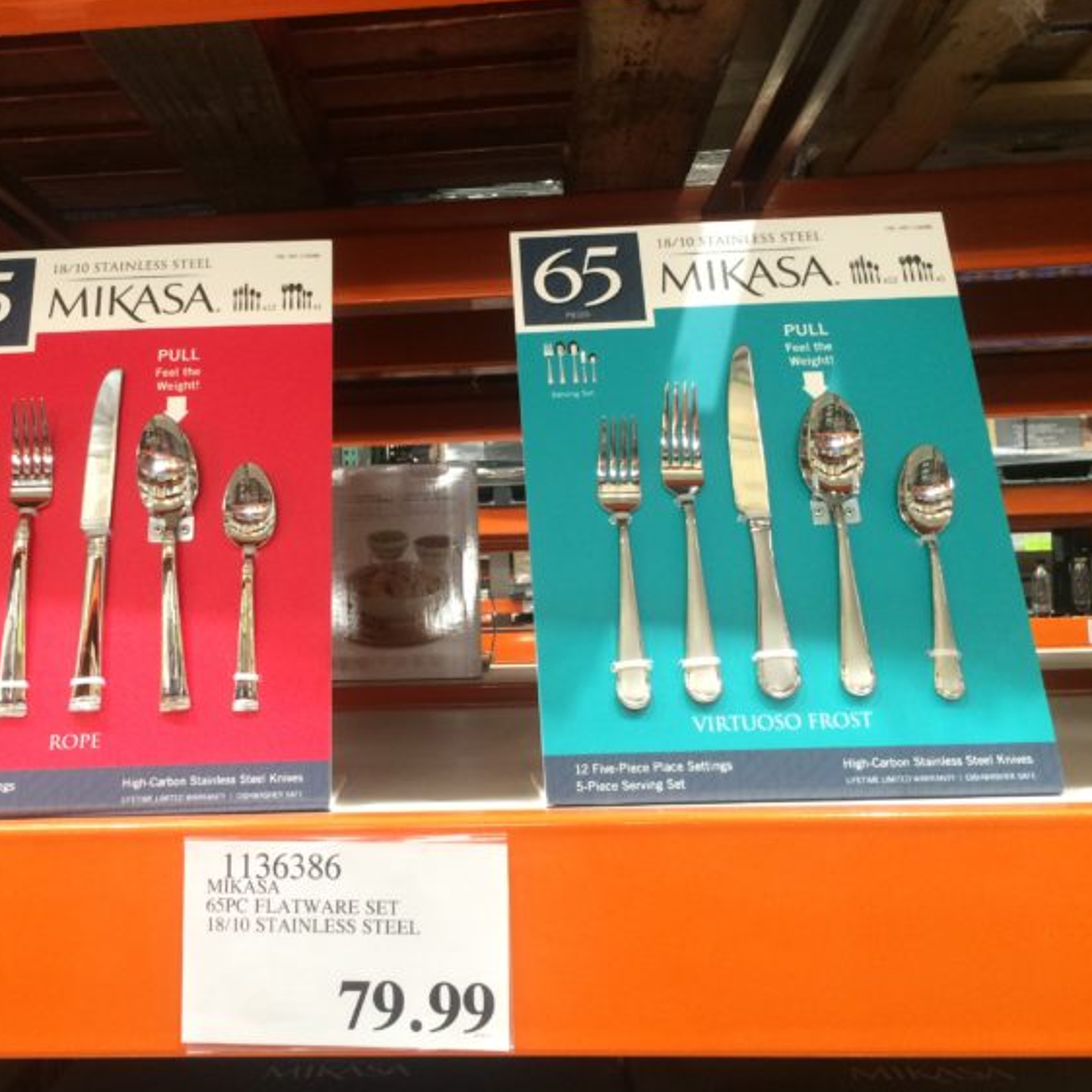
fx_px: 1249
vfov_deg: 47.2
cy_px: 548
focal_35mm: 35
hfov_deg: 46.9
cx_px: 422
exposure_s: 1/33
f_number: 2.2
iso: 125
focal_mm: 4.15
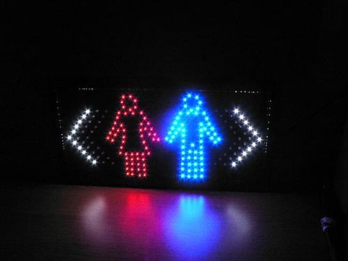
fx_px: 362
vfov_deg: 39.7
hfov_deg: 51.4
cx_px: 174
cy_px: 130
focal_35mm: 36
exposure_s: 1/160
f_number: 4
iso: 400
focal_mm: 6
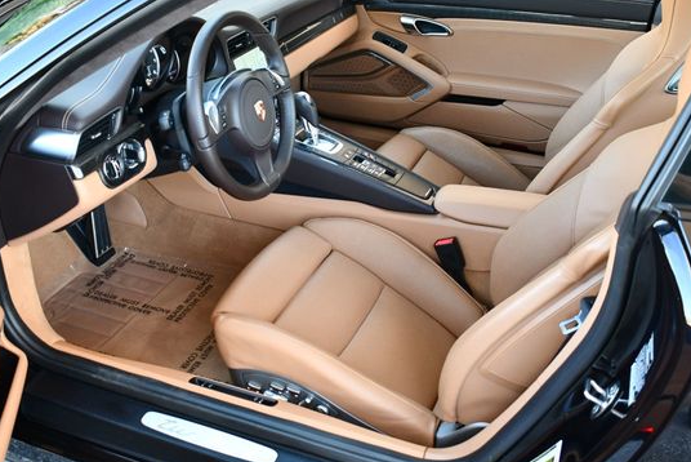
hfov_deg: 45.4
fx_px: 826
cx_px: 331
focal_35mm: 43
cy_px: 192
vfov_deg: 31.2
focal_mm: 18
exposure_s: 1/160
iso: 800
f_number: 3.5
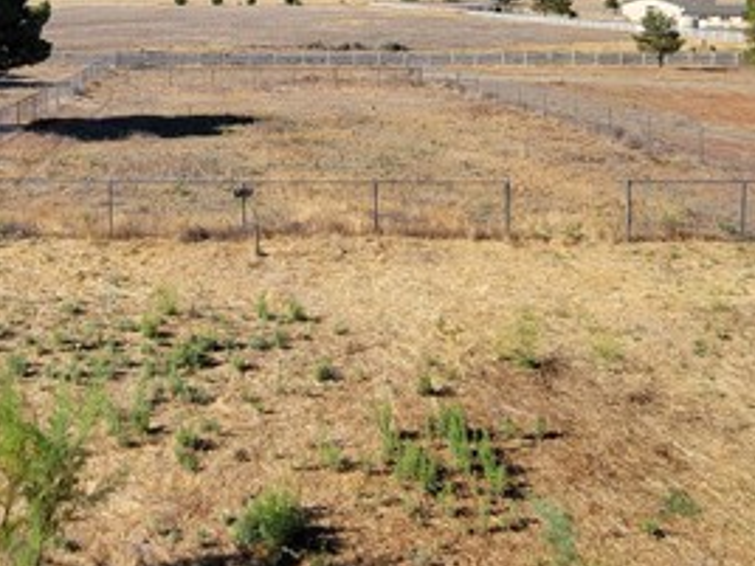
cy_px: -3
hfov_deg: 56.4
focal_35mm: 31
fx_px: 676
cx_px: 220
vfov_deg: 39.8
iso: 50
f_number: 2.2
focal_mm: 2.2
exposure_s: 1/1559
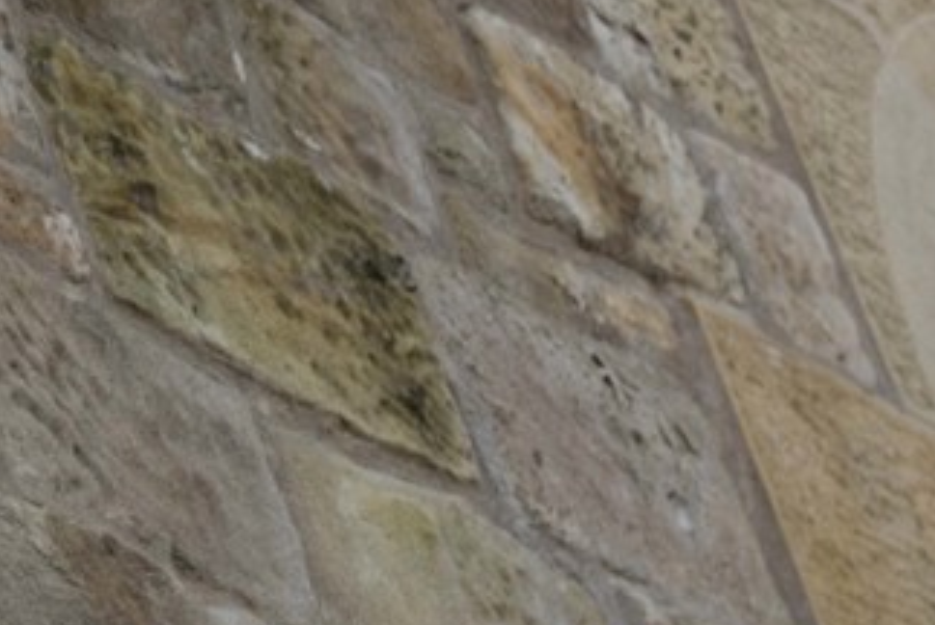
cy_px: 97
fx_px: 6109
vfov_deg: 5.9
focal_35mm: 235
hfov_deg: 8.3
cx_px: -999
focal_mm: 38
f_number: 7.1
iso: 100
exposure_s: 1/80
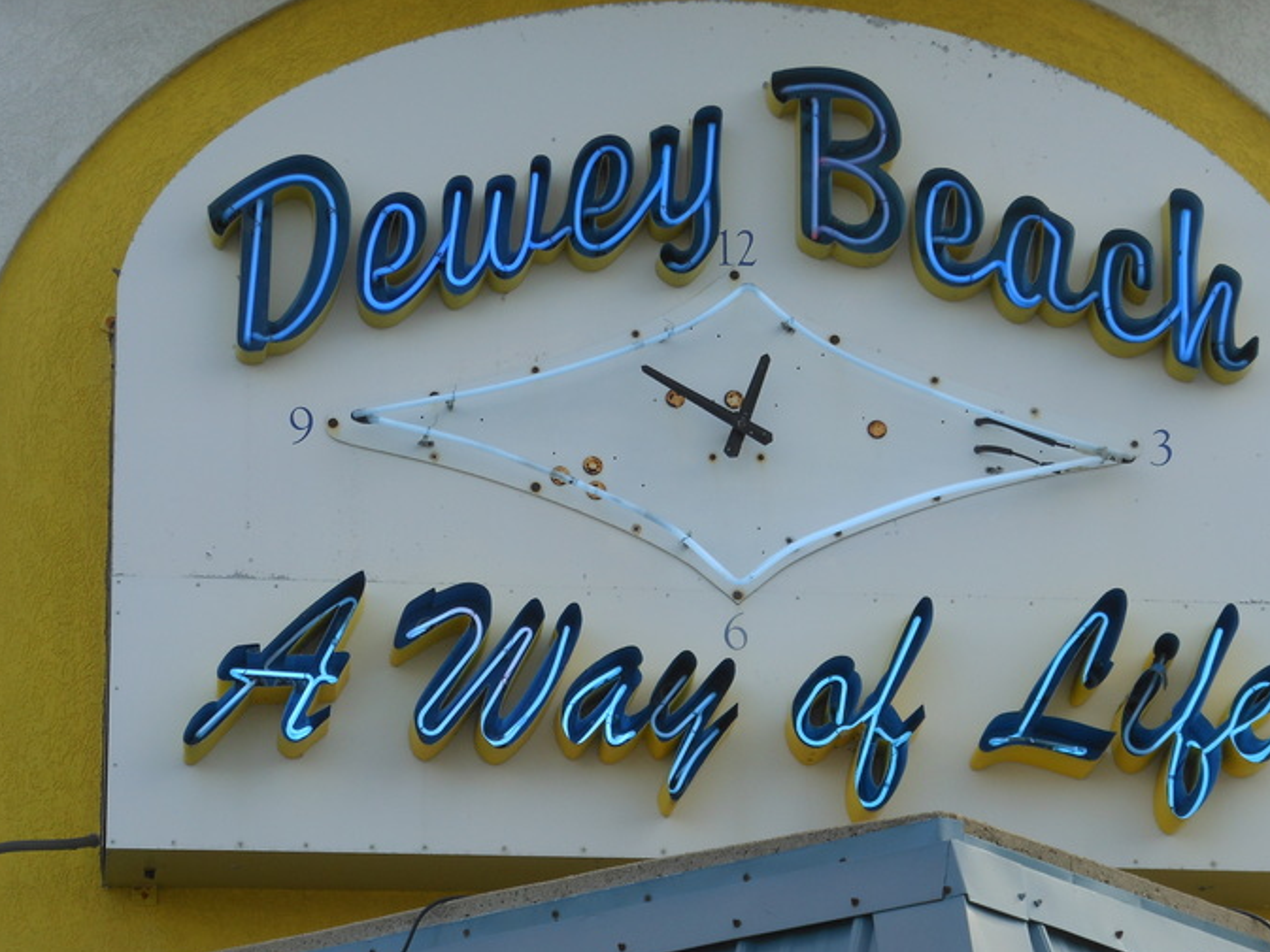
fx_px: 5541
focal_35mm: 151
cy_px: 486
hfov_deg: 13.1
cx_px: 685
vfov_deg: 9.8
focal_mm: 22.6
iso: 80
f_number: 5
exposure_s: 1/250
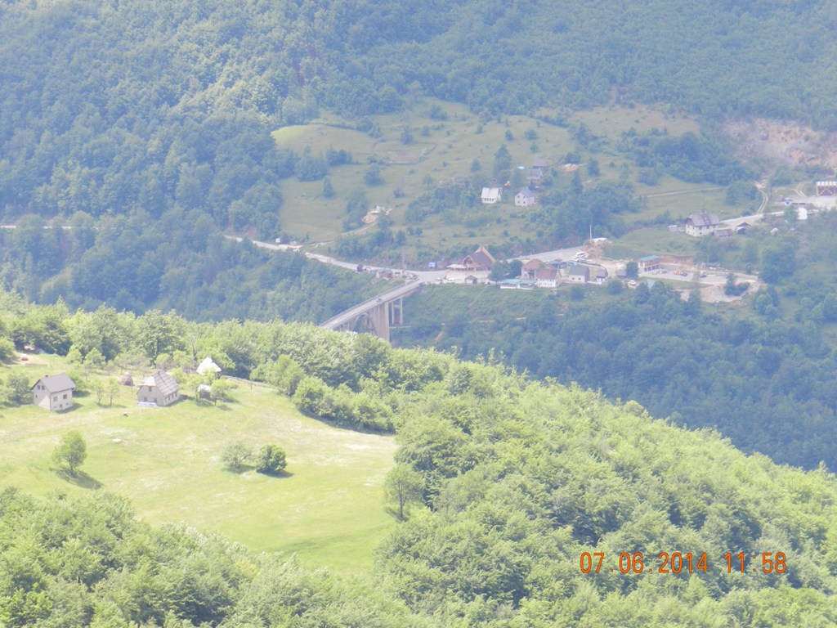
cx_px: 418
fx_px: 4618
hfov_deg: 10.4
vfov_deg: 7.8
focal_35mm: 191
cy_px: 314
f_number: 5.5
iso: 160
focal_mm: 34
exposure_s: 1/250
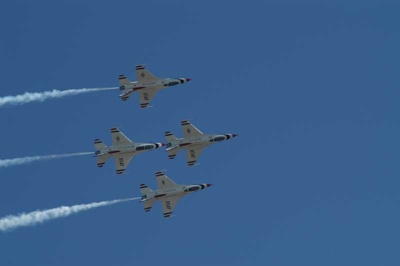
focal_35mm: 315
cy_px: 133
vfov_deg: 4.4
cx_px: 200
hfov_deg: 6.5
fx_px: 3497
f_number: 7.1
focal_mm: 210
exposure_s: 1/750
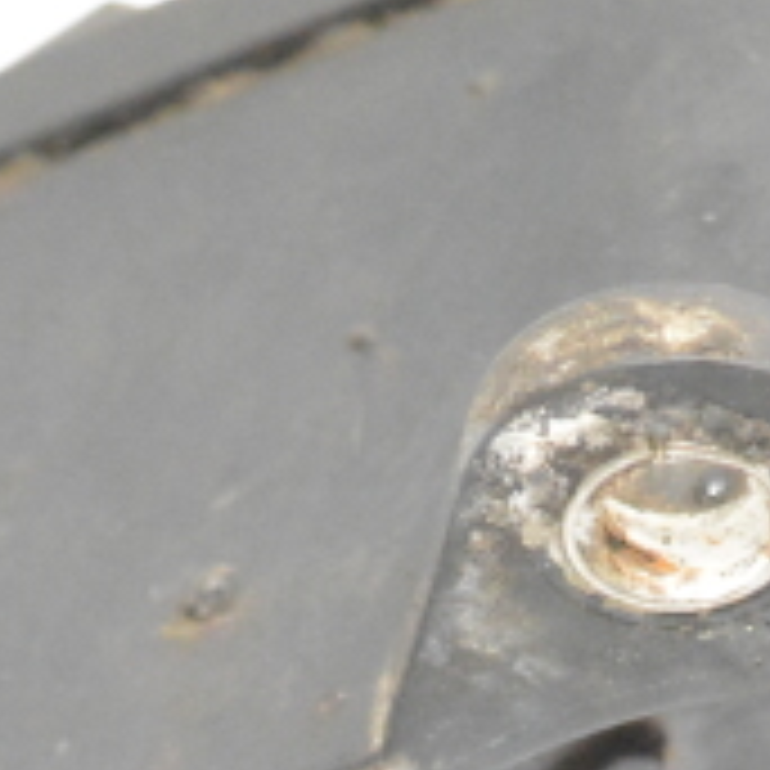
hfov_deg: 5.7
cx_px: 486
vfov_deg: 5.7
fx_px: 7701
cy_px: 1130
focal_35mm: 306
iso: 6400
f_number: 9
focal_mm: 40
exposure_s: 1/320
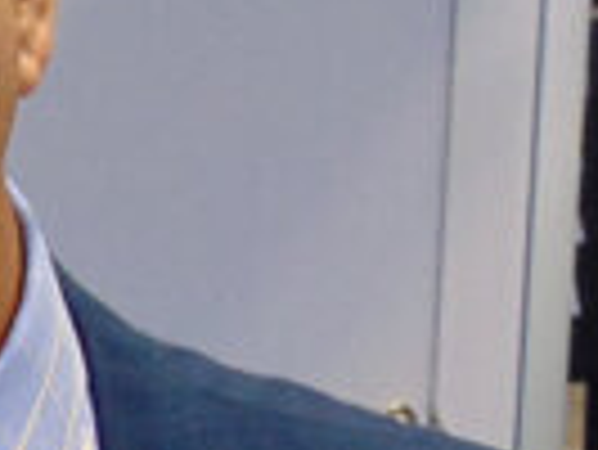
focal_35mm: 170
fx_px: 2939
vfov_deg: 8.7
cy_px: 351
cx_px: -312
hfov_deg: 11.1
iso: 100
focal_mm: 4.5
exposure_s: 1/30
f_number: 3
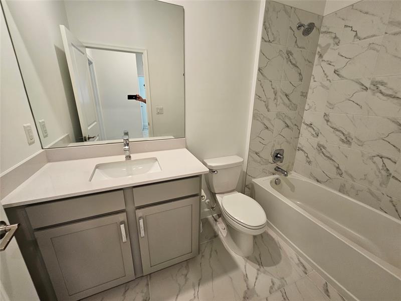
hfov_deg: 106.2
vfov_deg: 89.9
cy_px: 150
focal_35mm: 13
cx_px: 200
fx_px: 151
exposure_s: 1/60
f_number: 2.2
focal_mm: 2.2
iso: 160
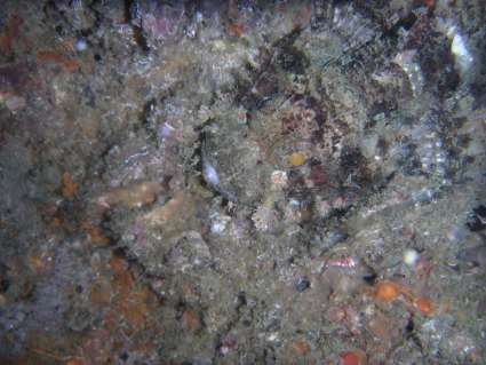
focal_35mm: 38
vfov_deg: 37.7
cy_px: 182
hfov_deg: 49.0
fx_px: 534
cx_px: 243
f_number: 6.7
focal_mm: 6
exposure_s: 1/45
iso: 160
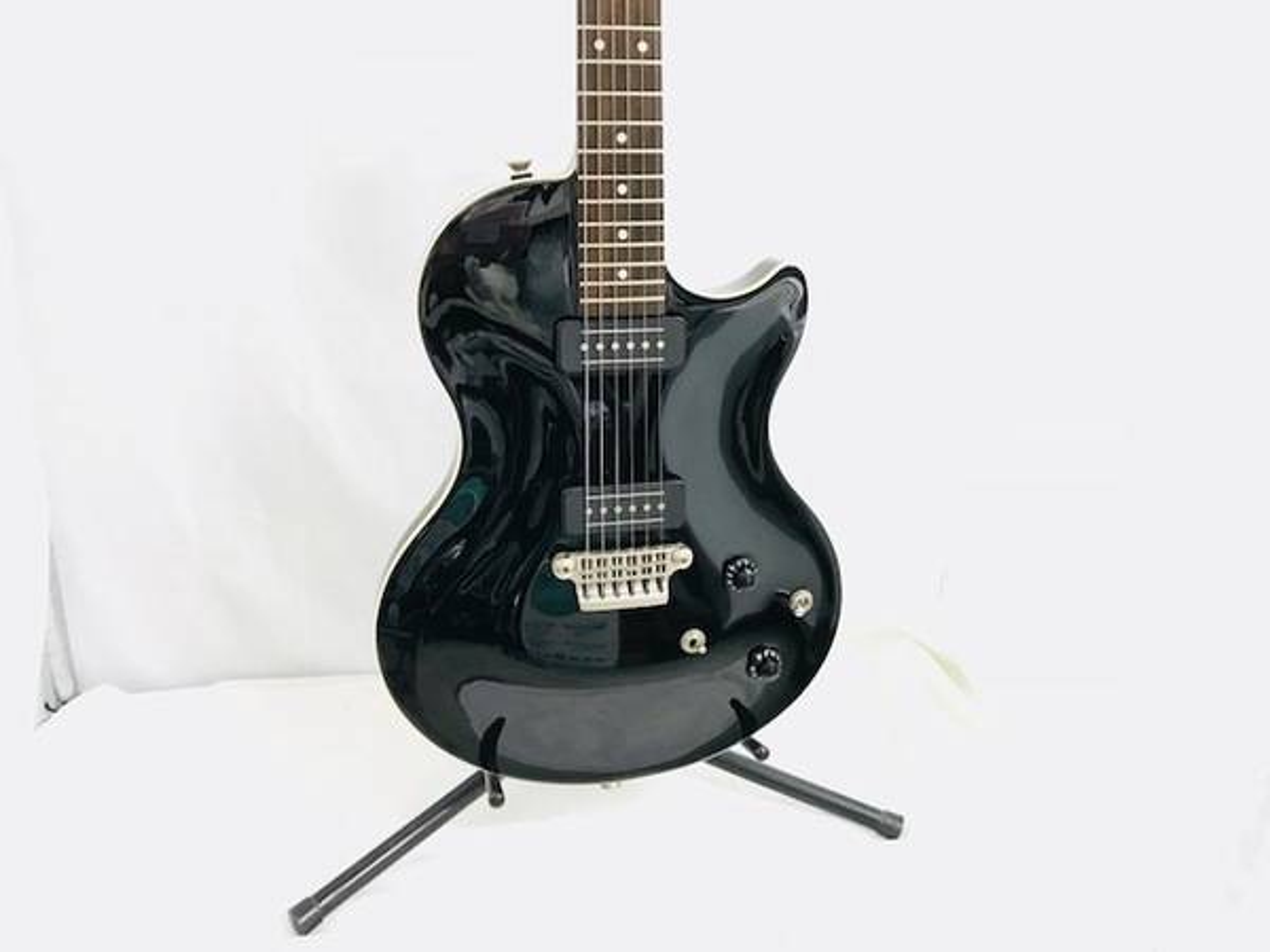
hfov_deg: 63.4
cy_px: 476
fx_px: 1027
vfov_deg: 49.7
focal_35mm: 28
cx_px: 635
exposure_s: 1/17
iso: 100
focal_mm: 3.99
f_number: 1.8
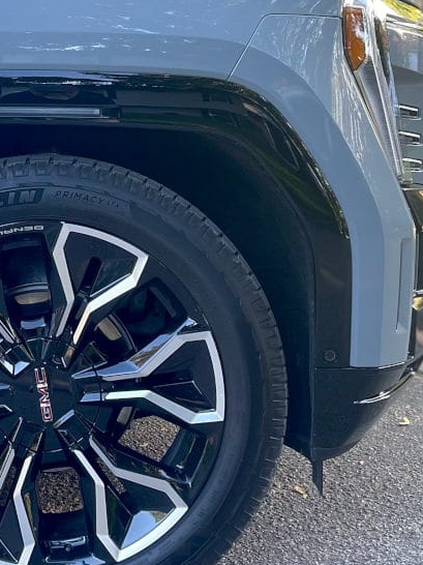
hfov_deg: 23.0
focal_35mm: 61
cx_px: -7
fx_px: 995
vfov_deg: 31.6
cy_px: 216
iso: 64
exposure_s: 1/121
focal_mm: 5.1
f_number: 1.6
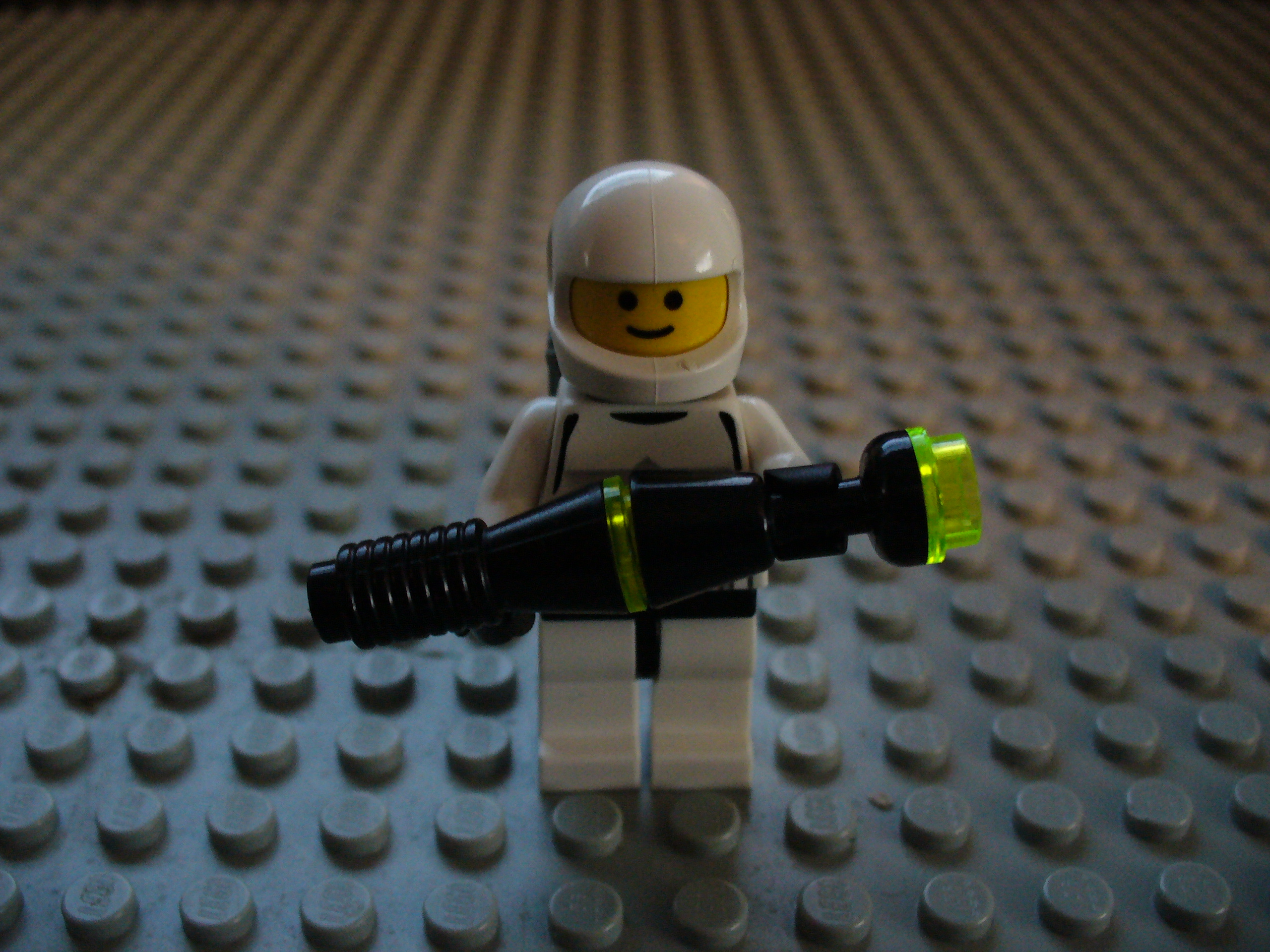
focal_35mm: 37
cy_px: 476
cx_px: 635
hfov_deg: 50.1
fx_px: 1357
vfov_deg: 38.7
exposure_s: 1/8
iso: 200
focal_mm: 6.1
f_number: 2.8
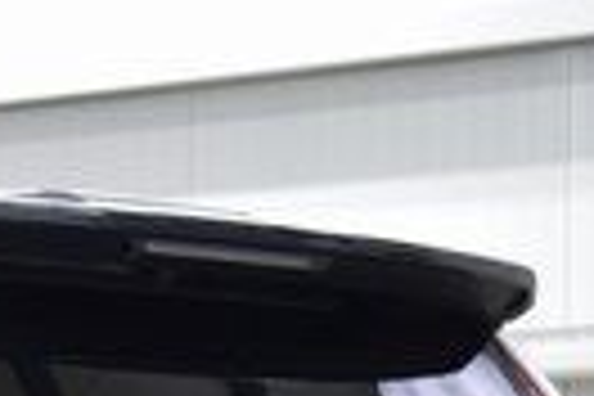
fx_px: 4306
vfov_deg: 5.1
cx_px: -567
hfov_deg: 7.6
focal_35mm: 261
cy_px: 871
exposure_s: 1/15
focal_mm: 36
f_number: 6.3
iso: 640
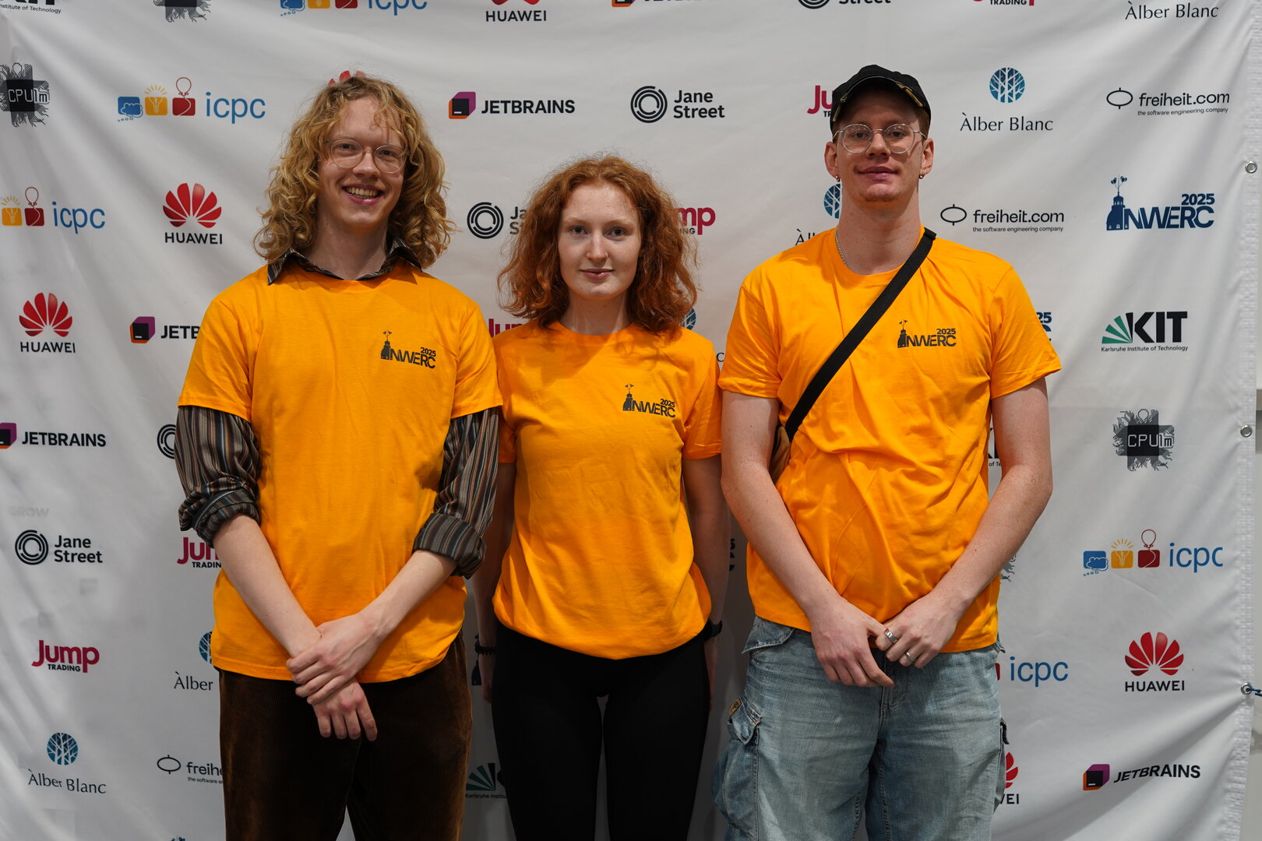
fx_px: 1753
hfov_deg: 39.6
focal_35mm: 50
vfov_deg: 27.0
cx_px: 631
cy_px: 420
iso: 640
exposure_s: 1/60
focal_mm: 50
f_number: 2.8
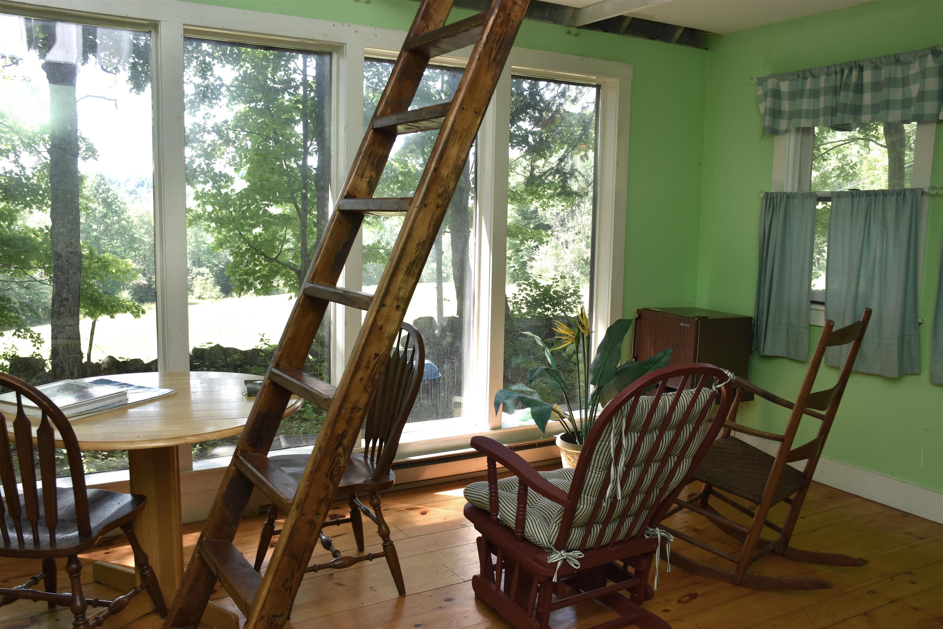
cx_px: 472
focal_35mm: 30
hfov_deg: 61.9
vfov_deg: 43.6
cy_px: 314
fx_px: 786
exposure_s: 1/125
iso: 200
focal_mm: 20
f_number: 5.6
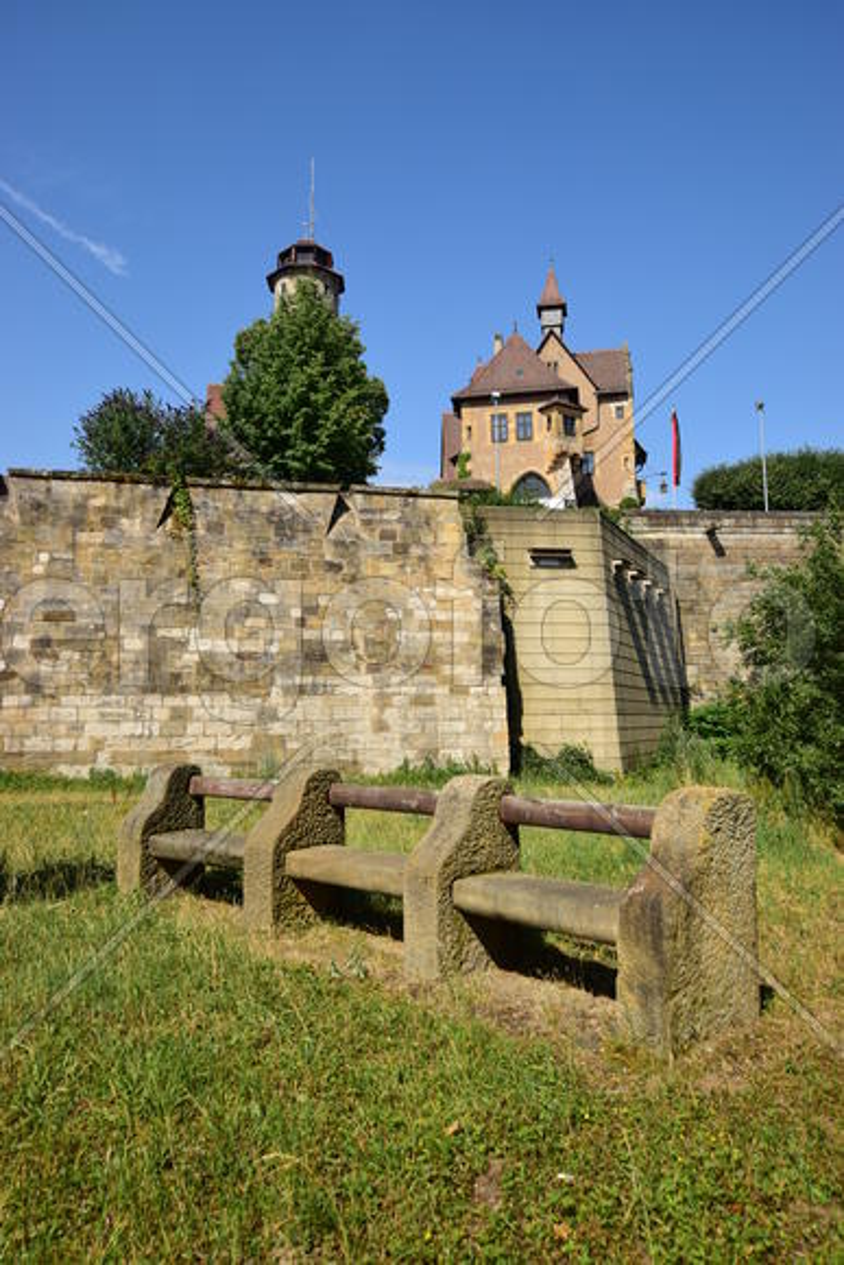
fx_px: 896
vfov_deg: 70.4
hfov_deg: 50.4
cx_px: 422
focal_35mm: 26
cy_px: 632
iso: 100
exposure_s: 1/250
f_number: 8
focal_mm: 17
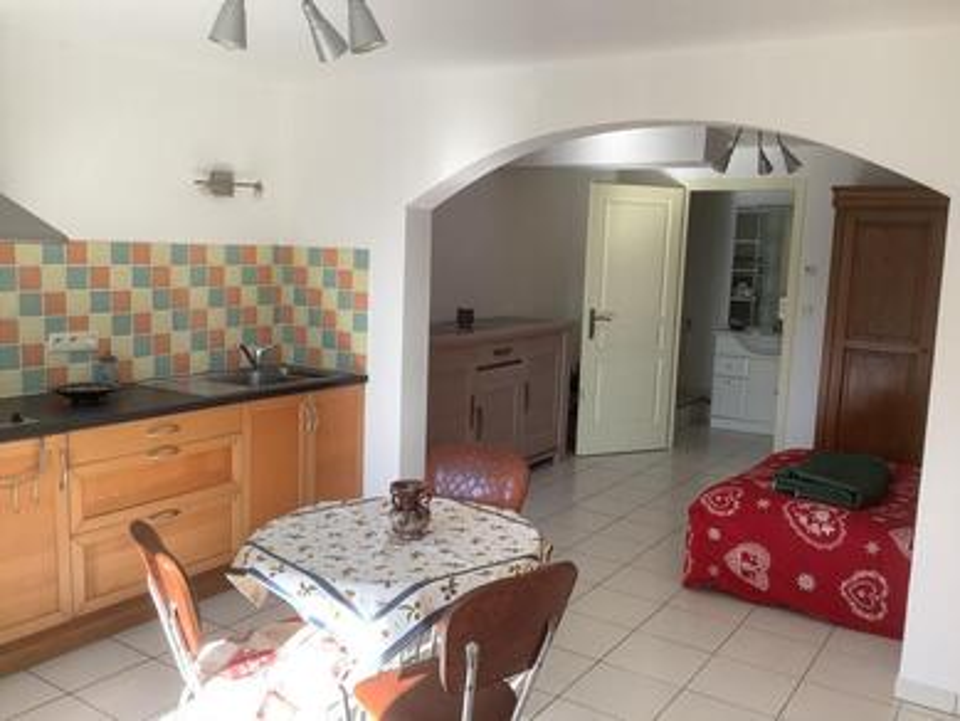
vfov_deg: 45.5
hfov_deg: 58.3
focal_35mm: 31
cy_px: 360
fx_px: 860
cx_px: 480
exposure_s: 1/167
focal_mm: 3.3
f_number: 2.4
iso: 25
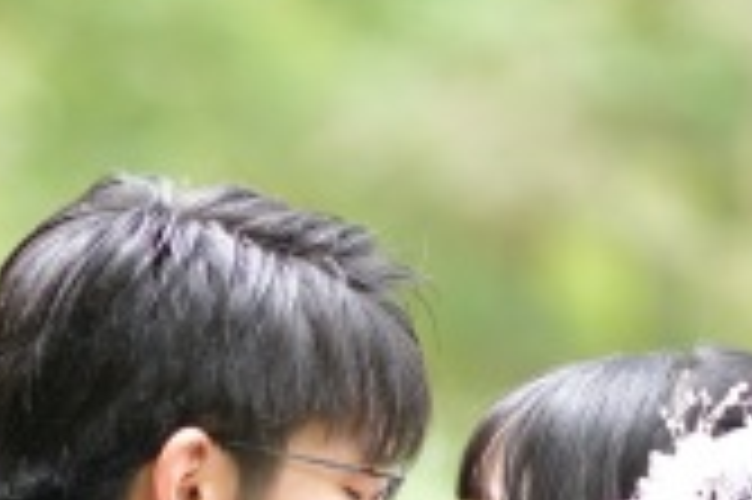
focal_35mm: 502
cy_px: 917
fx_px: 10476
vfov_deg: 2.7
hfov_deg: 4.1
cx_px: 216
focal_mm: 105
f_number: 1.4
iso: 100
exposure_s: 1/200
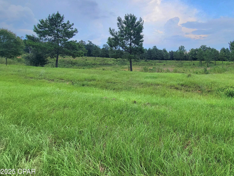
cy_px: 61
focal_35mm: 18
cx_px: 157
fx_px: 122
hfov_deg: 84.6
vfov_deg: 69.8
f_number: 2.2
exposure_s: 1/625
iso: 50
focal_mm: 2.2
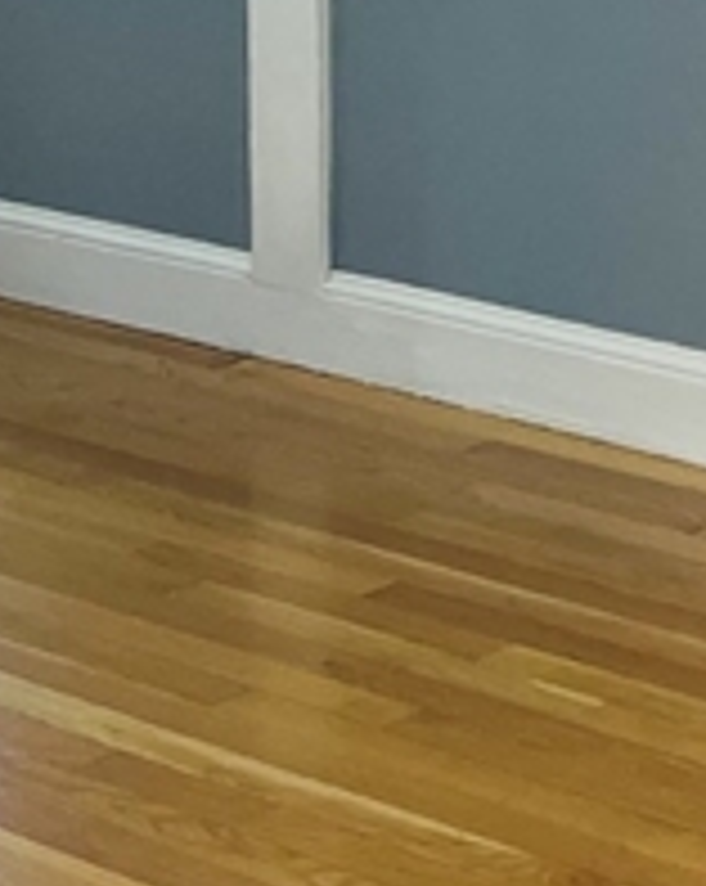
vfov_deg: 14.1
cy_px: -211
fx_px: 3456
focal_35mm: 132
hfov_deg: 11.5
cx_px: 760
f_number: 1.5
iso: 100
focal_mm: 5.7
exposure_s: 1/120
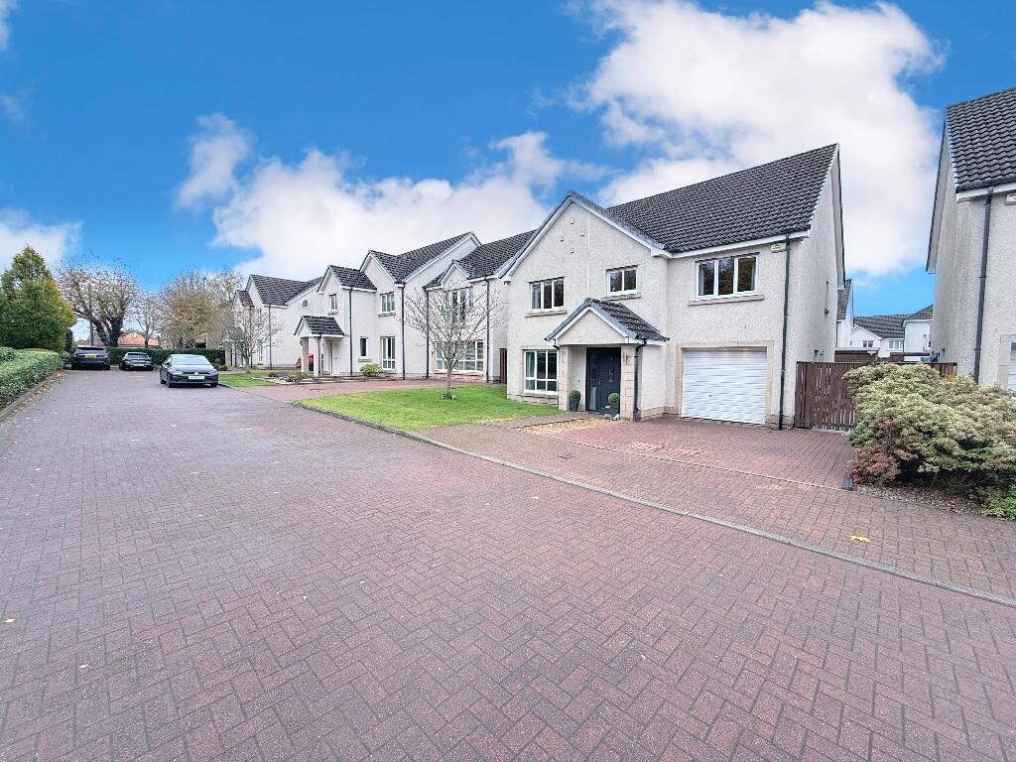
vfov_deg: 85.7
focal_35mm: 14
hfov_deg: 102.1
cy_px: 381
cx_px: 508
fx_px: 411
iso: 64
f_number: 2.2
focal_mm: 2.22
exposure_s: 1/400
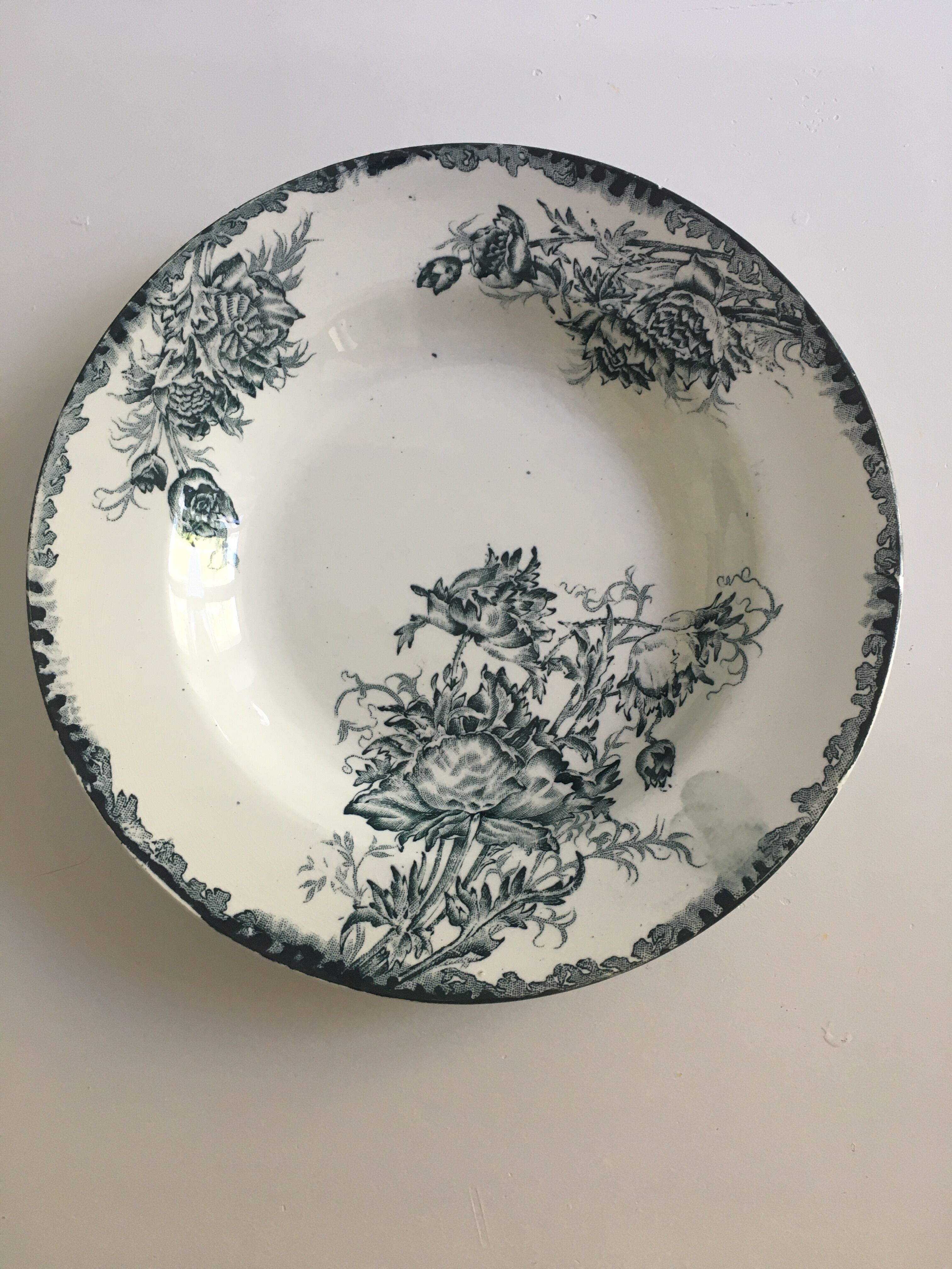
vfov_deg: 61.7
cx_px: 476
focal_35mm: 29
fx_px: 1063
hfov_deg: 48.2
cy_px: 634
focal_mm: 4.15
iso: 64
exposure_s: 1/33
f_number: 2.2
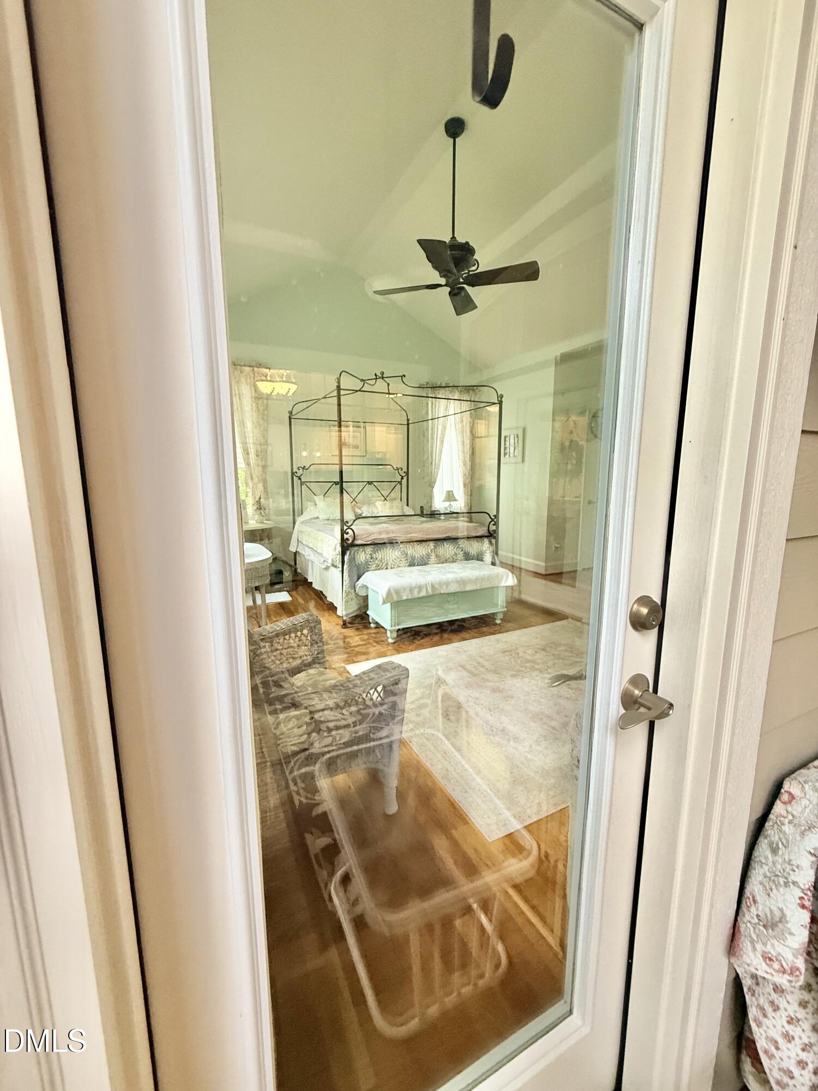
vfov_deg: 102.1
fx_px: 441
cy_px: 546
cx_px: 409
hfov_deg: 85.7
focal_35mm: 14
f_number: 2.2
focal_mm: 2.22
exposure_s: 1/60
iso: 400
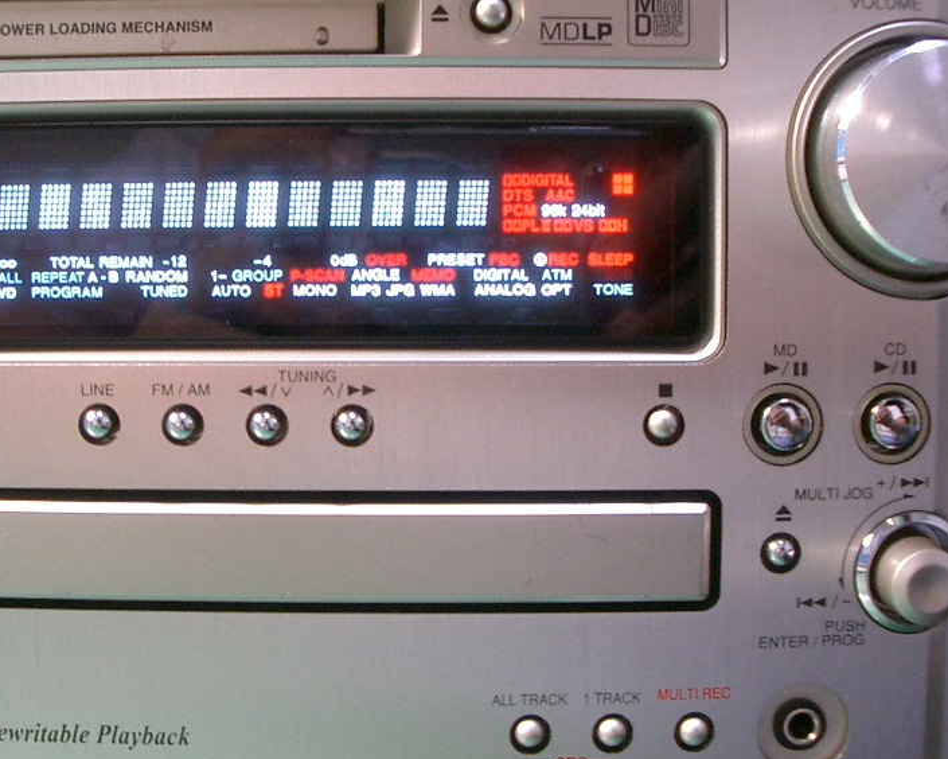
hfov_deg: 30.3
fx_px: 1740
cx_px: 332
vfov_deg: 24.6
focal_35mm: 62
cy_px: 377
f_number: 2.6
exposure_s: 1/8
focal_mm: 5.8
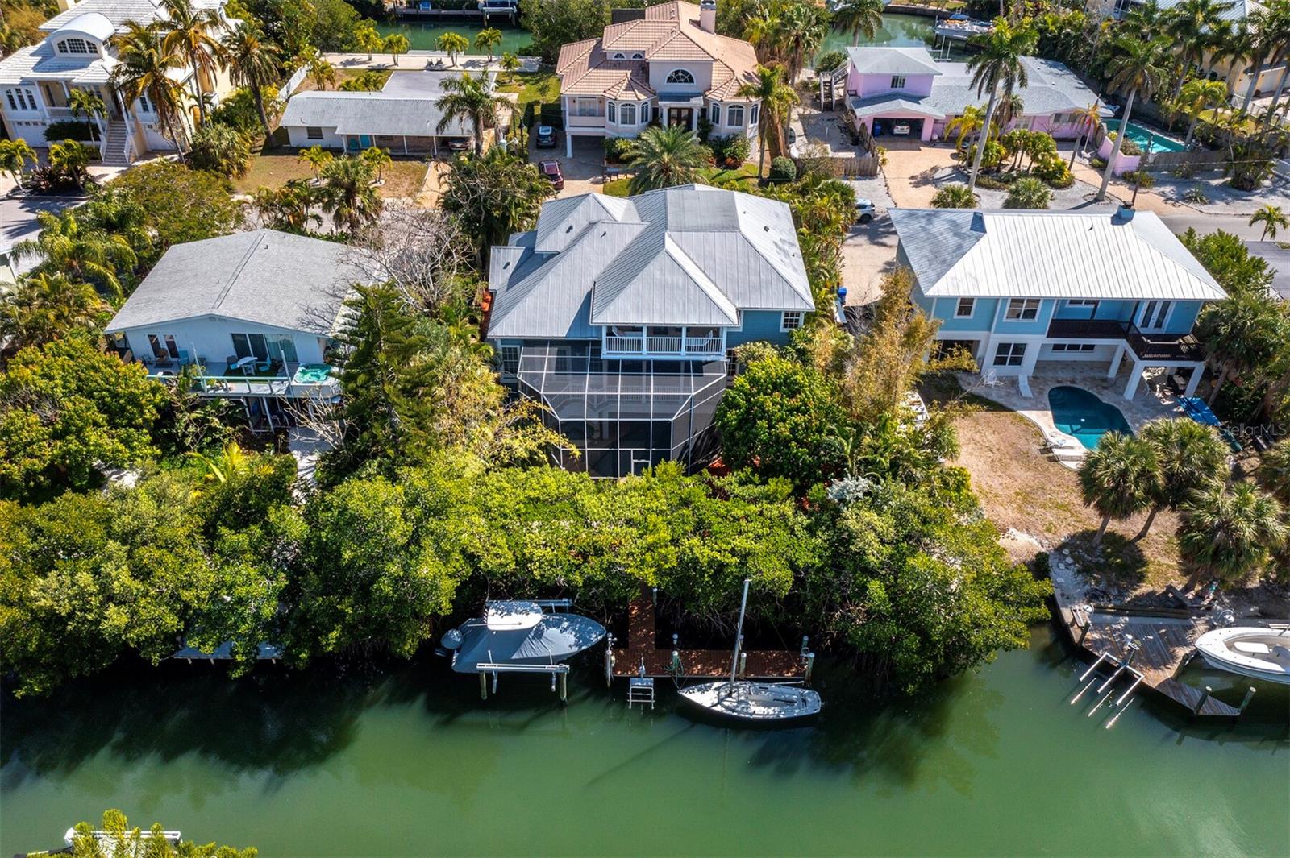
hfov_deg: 65.5
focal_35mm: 28
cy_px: 429
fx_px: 1003
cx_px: 645
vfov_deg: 46.4
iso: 100
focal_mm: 10.26
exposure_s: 1/500
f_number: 6.3
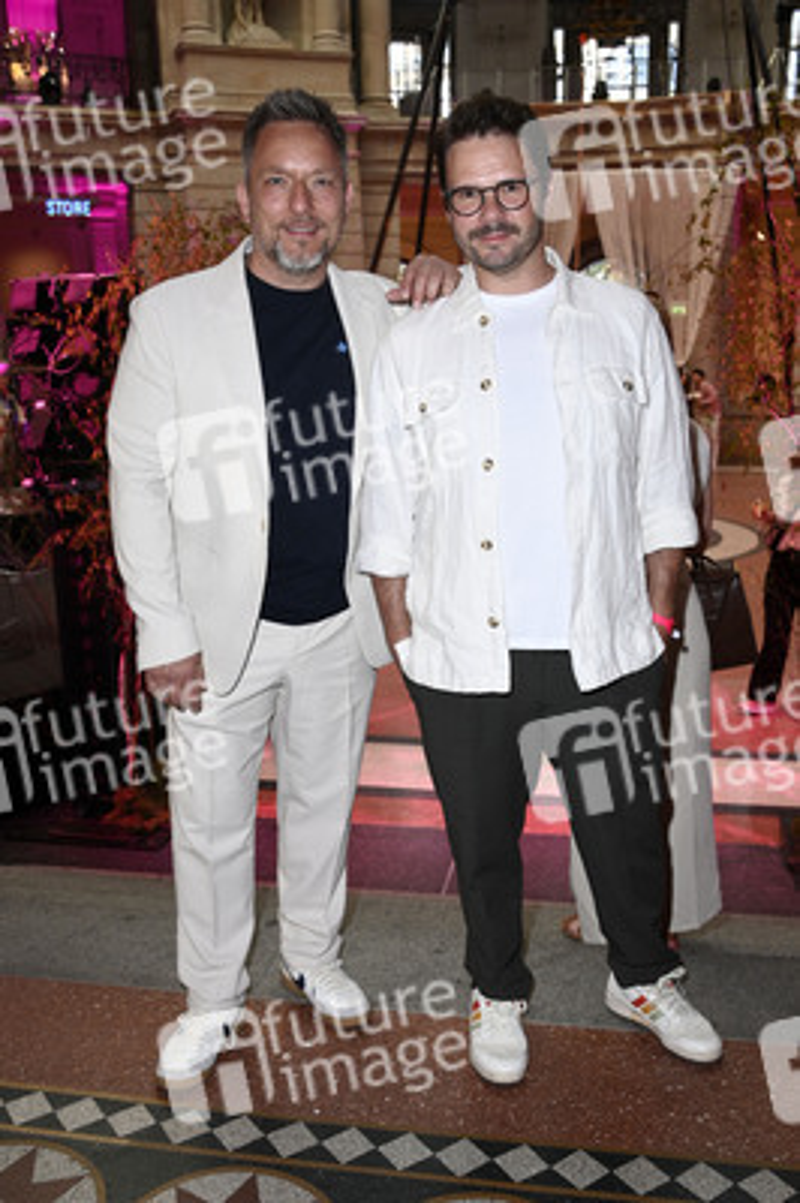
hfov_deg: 41.0
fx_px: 1068
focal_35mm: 32
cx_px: 400
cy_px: 602
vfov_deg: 58.8
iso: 2500
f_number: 5.6
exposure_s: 1/100
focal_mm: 32
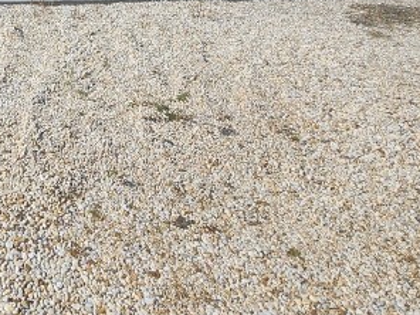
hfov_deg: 35.5
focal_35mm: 45
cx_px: -50
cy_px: -62
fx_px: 546
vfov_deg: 28.1
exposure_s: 1/2812
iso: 50
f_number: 2.2
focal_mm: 2.2
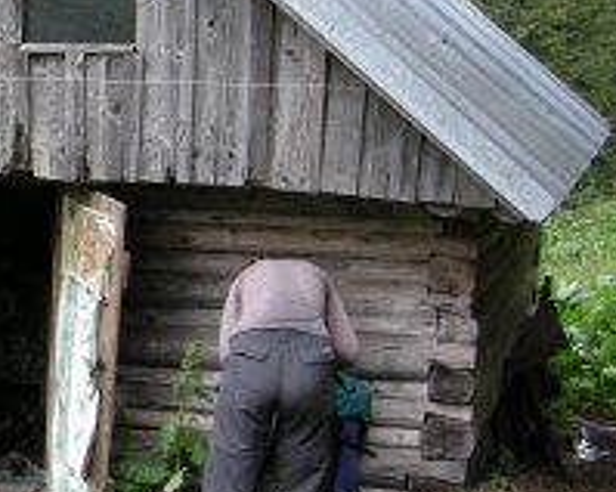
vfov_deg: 13.6
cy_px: 362
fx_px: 2059
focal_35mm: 113
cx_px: -204
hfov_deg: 16.1
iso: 100
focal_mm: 7.5
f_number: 3.8
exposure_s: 1/137
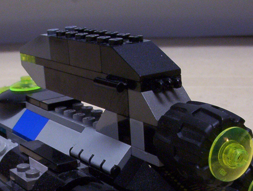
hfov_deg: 23.3
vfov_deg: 17.4
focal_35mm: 83
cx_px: 72
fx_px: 608
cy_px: 192
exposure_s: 1/8
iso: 200
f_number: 4.5
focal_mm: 6
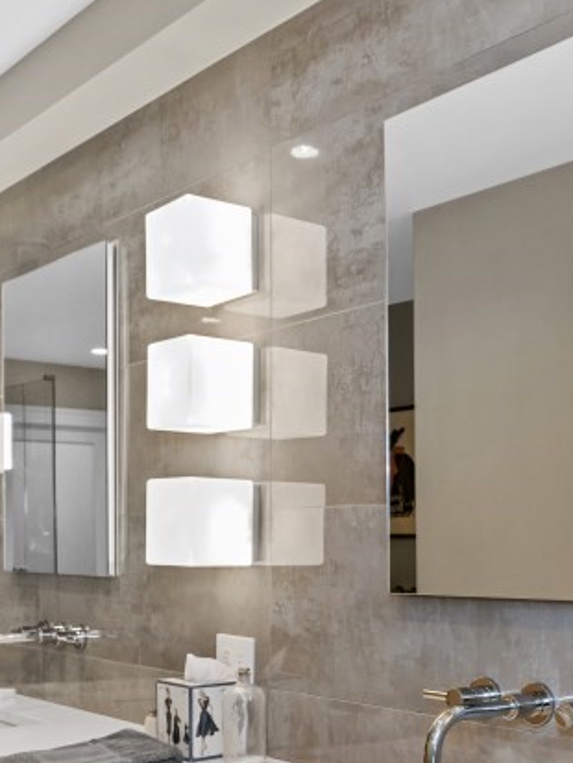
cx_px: 381
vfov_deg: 36.8
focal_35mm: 51
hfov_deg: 28.4
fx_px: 1125
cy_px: 543
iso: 800
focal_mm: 19
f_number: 5.6
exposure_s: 1/80
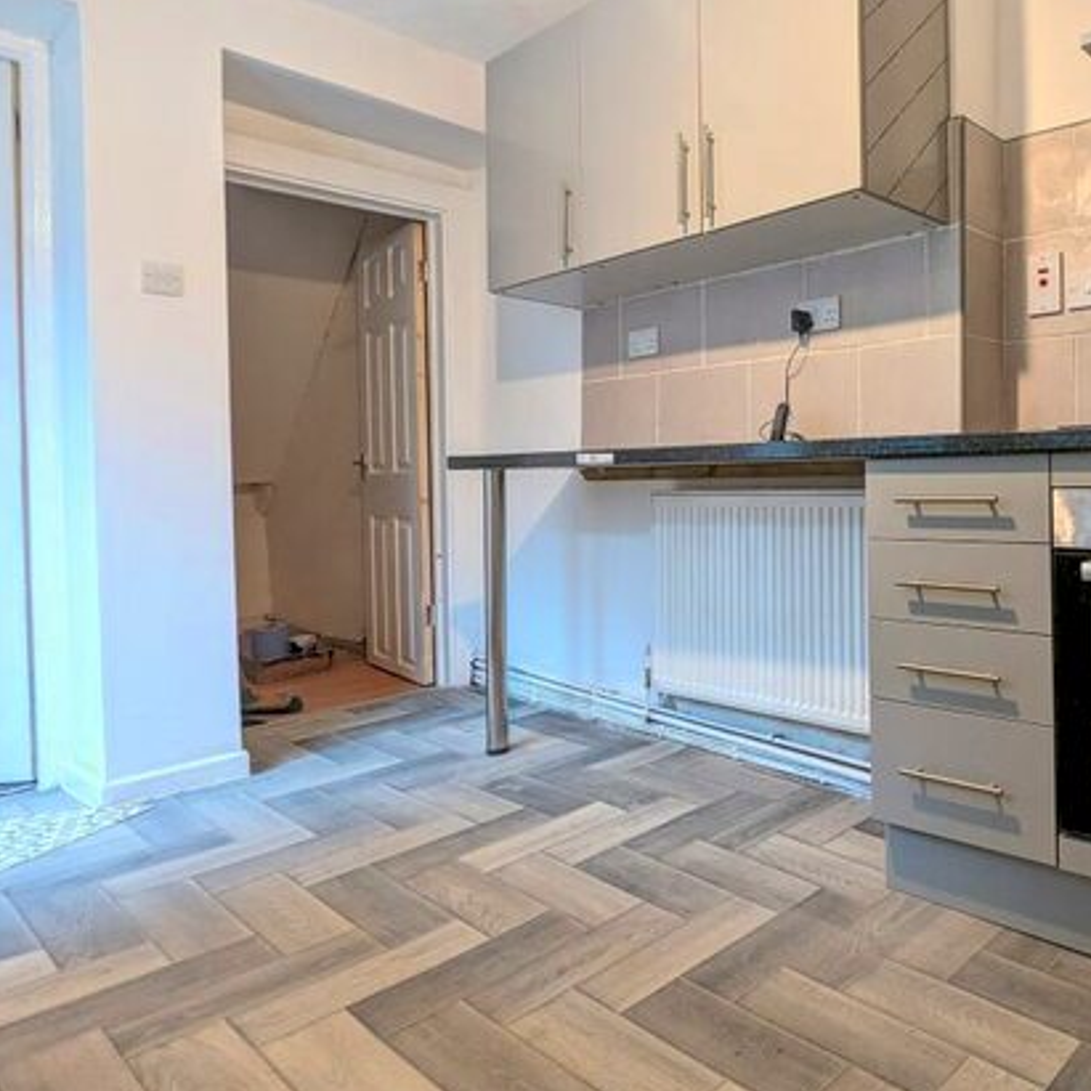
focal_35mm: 24
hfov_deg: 59.8
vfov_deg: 64.8
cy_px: 482
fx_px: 856
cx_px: 875
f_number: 2.2
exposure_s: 1/25
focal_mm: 2.35
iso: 161
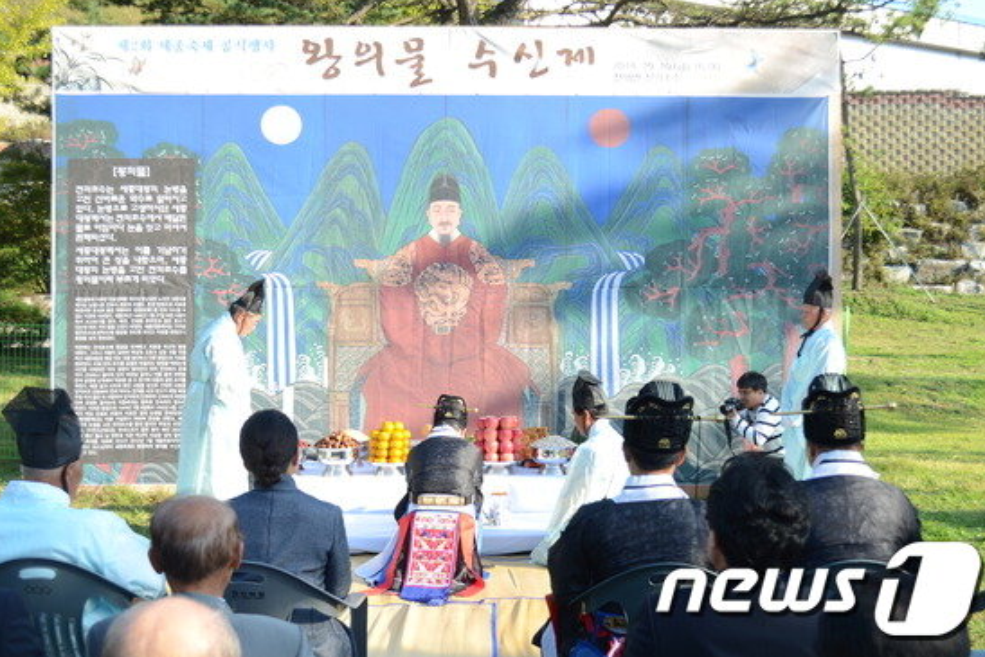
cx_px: 497
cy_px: 327
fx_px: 1259
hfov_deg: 42.7
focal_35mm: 46
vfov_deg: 29.3
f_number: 5.6
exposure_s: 1/100
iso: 100
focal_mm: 30
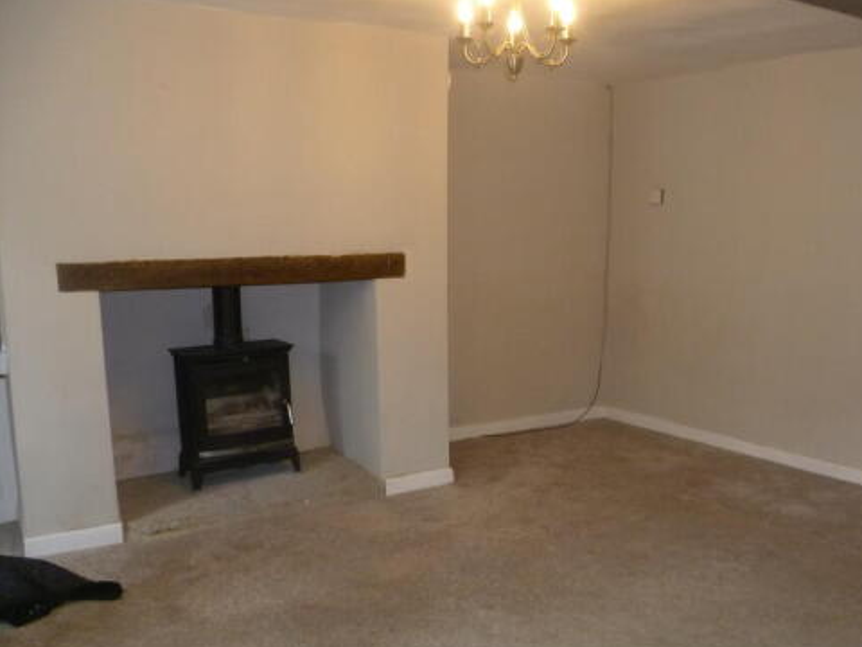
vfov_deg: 41.7
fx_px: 847
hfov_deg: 53.5
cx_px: 522
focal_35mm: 34
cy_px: 375
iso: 250
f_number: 2.8
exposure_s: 1/30
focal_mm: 5
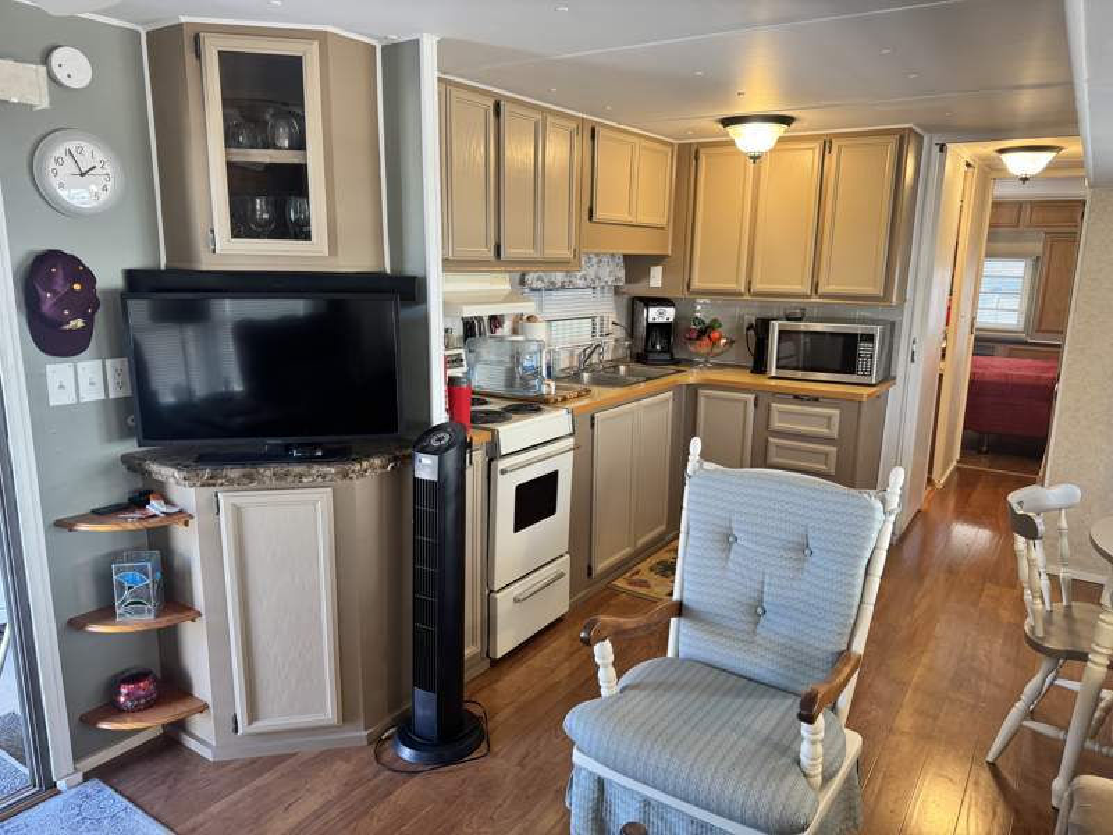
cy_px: 418
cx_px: 556
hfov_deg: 71.6
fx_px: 772
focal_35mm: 24
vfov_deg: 56.8
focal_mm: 6.76
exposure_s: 1/120
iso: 200
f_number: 1.78
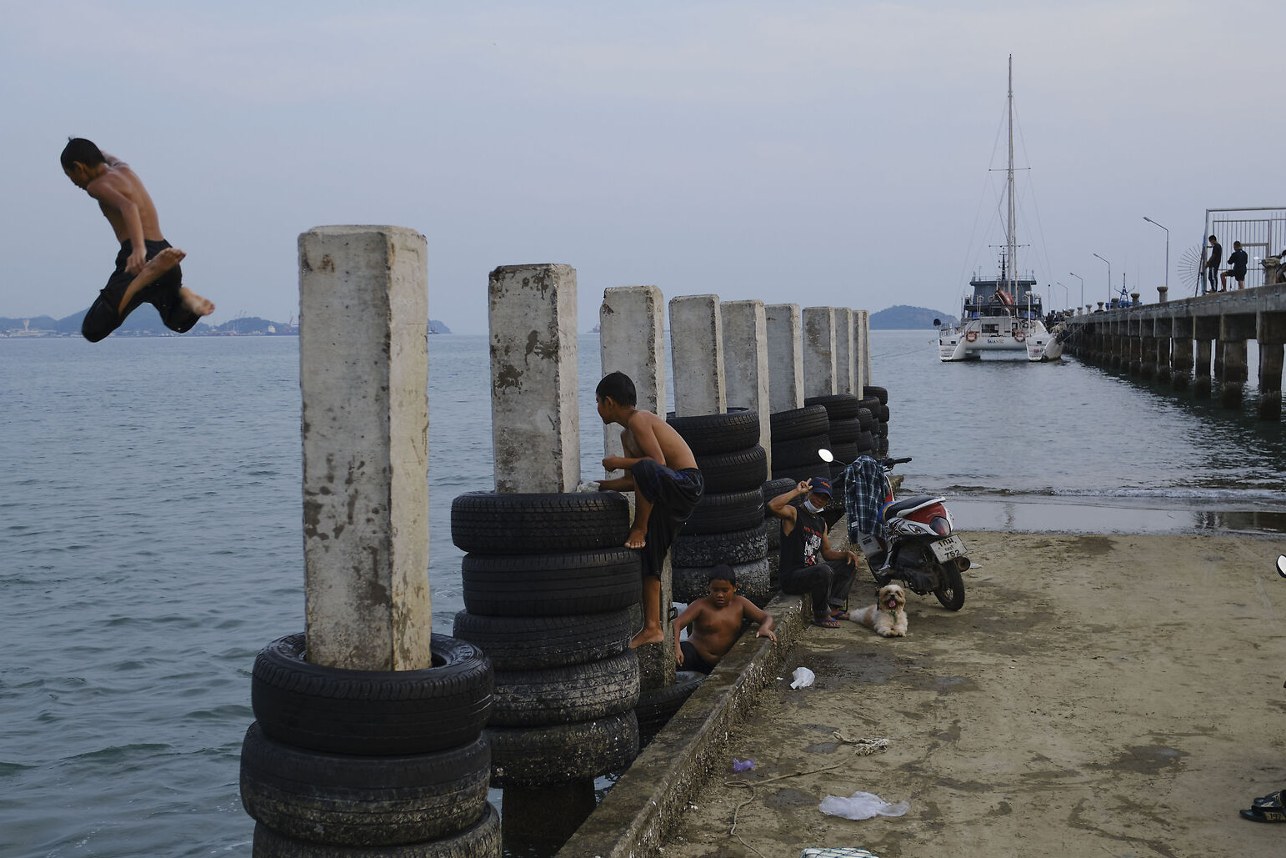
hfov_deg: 46.4
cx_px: 634
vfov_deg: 31.9
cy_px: 426
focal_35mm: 42
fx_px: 1500
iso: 160
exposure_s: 1/500
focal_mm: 18
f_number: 4
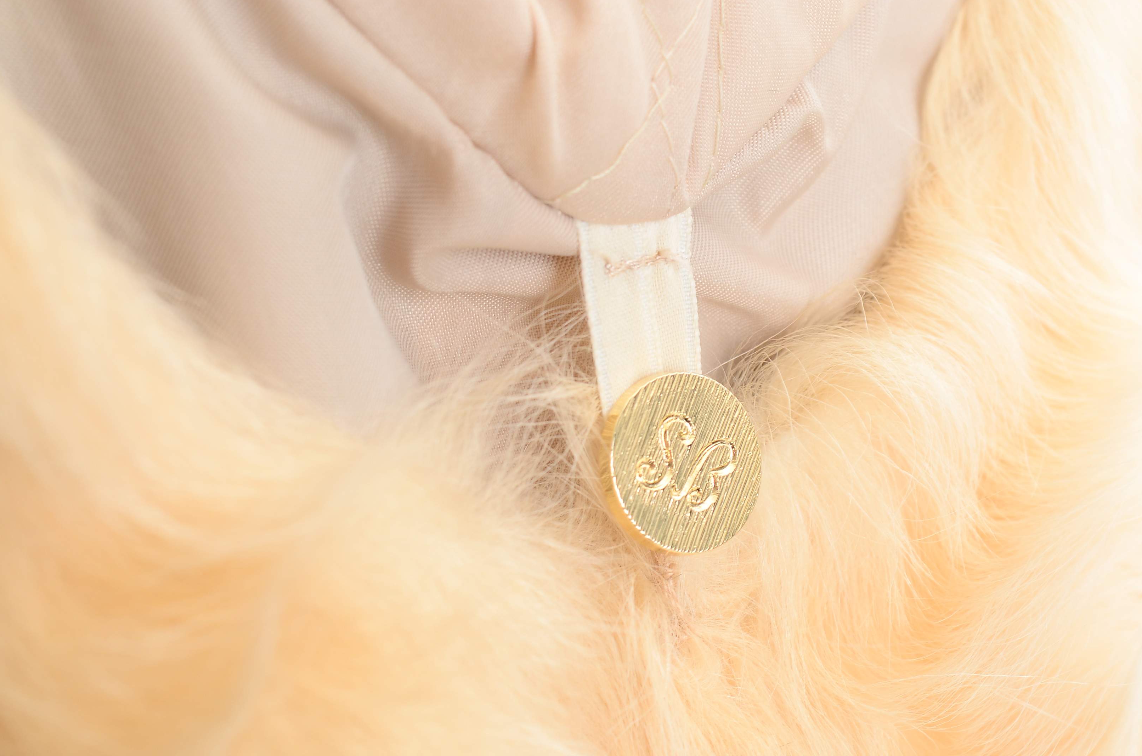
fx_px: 2994
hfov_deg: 21.6
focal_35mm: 95
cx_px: 642
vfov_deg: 14.4
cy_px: 408
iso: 250
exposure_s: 1/80
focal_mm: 55
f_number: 10
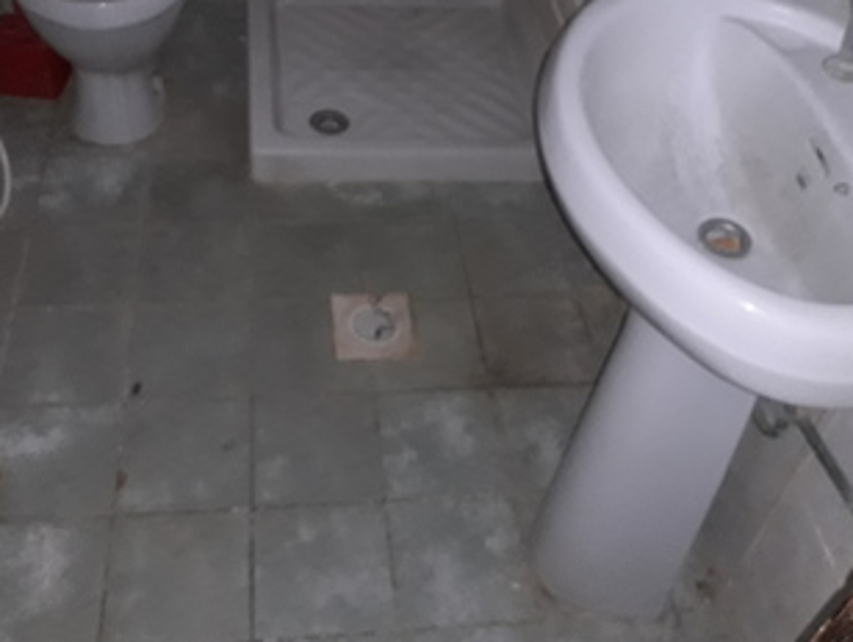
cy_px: 176
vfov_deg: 35.4
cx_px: 408
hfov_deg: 46.7
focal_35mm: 40
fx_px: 987
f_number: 1.9
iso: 200
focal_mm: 3.6
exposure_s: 1/25
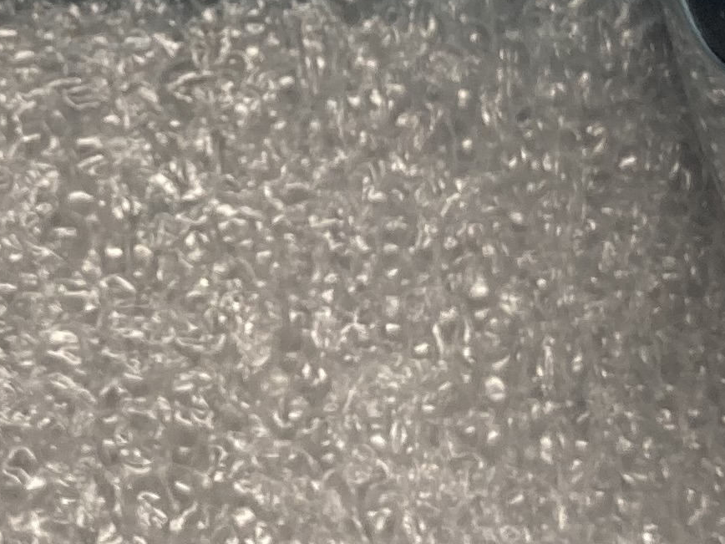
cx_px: 28
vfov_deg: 11.3
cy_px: -31
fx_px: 2723
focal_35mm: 130
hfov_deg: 14.9
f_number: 1.8
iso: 50
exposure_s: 1/50
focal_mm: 3.99
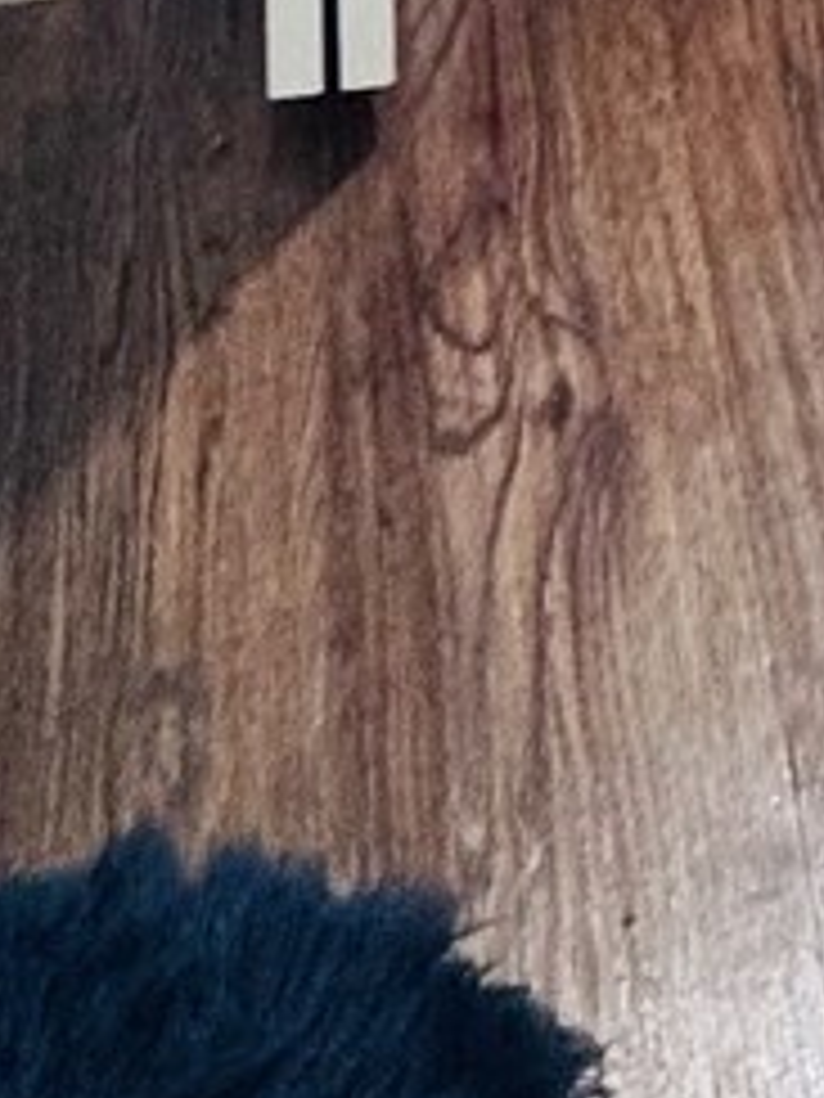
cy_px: -1544
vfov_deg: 14.5
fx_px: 2793
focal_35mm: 88
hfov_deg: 16.4
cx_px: 838
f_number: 2.2
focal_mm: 2.22
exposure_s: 1/60
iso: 250
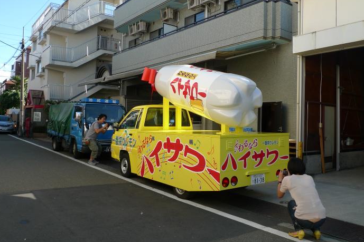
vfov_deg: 44.9
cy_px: 110
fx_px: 293
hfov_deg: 63.7
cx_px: 187
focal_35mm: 29
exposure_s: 1/500
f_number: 2.8
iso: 80
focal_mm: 5.1
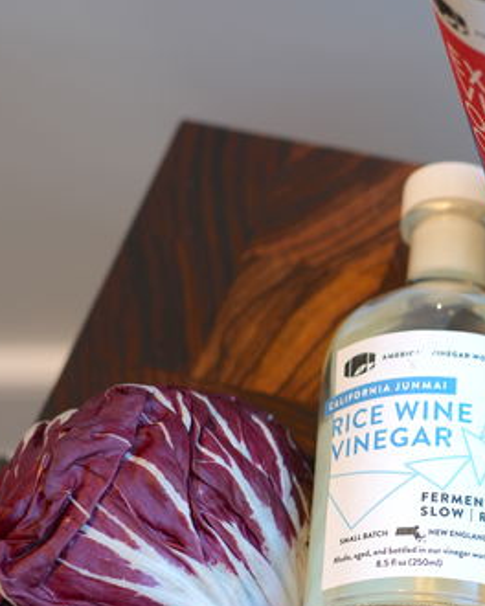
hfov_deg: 15.2
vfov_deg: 19.8
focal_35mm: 96
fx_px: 1722
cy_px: 444
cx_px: 661
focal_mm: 30
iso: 125
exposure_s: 1/42
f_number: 2.8
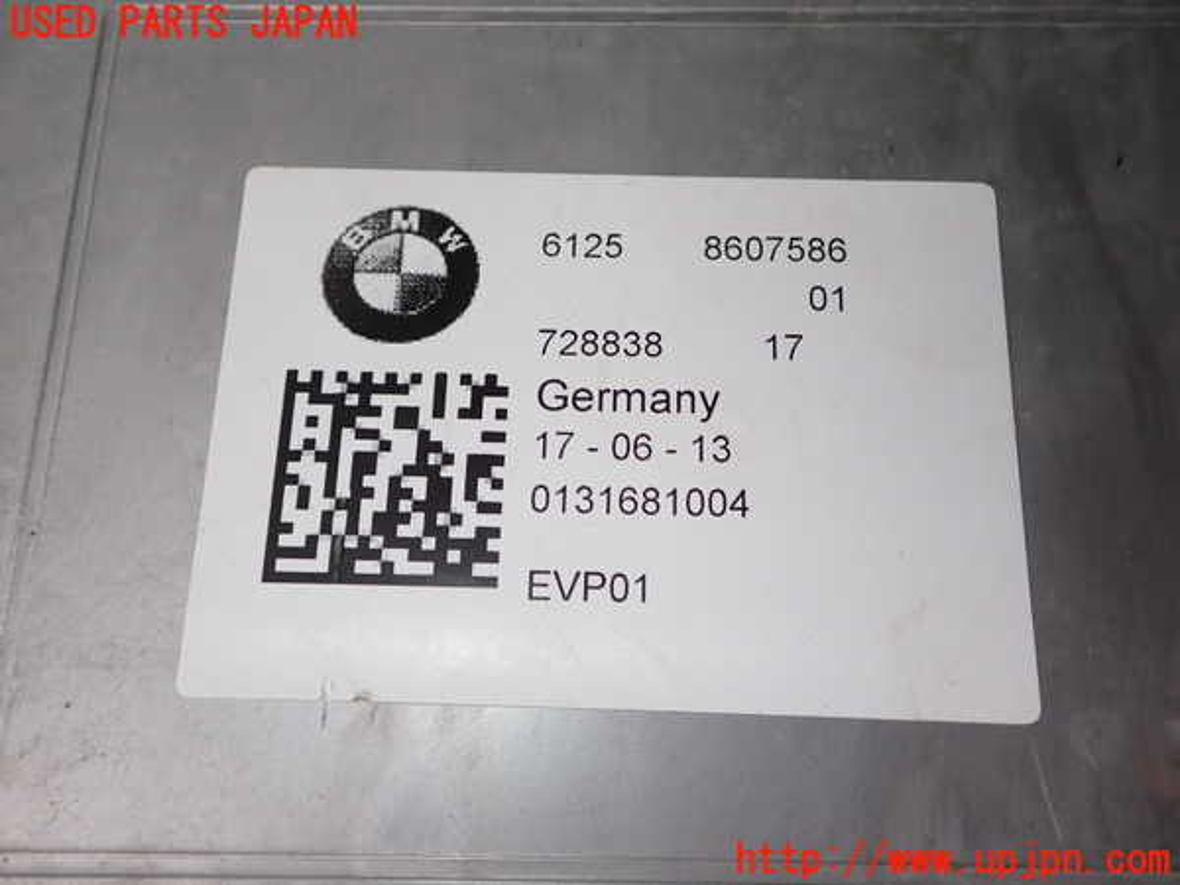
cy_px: 442
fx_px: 1023
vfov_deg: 46.8
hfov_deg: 60.0
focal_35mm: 30
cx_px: 590
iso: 100
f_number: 6.3
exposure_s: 1/30
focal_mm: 5.4
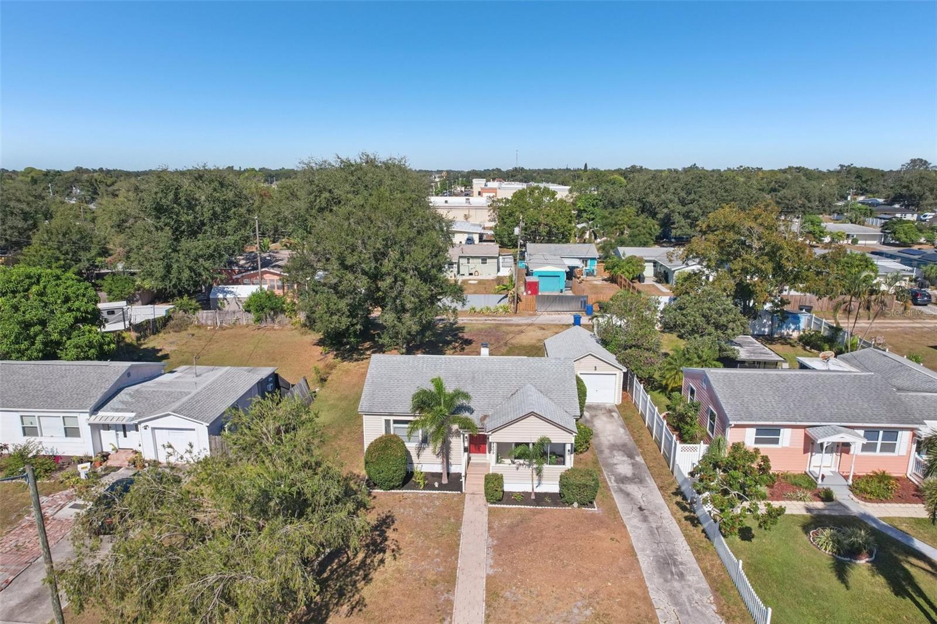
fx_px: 572
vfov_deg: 57.2
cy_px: 312
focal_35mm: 22
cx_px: 468
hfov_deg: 78.6
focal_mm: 8.4
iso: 400
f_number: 2.8
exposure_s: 1/2500
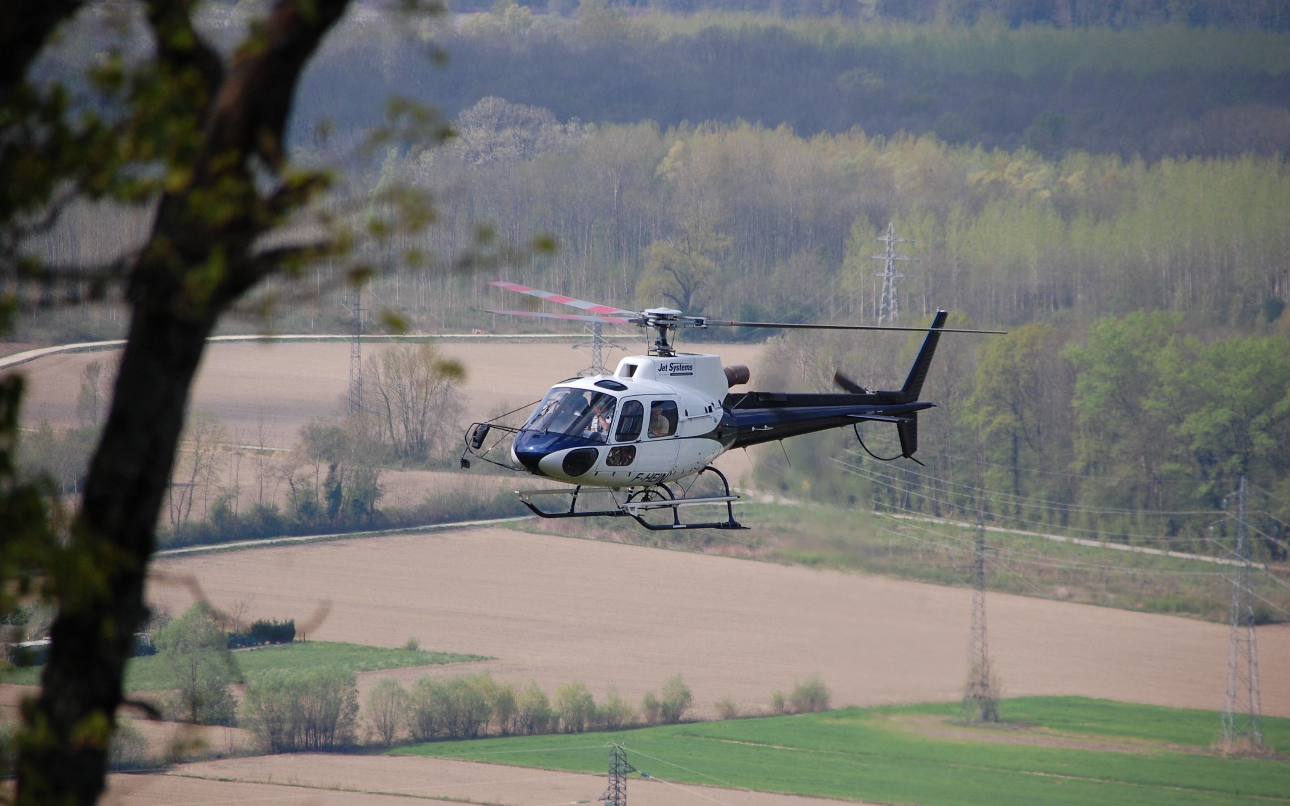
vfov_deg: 4.3
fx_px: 10758
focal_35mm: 306
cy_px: 422
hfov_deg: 6.9
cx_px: 645
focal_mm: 200
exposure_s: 1/1250
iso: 400
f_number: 6.3
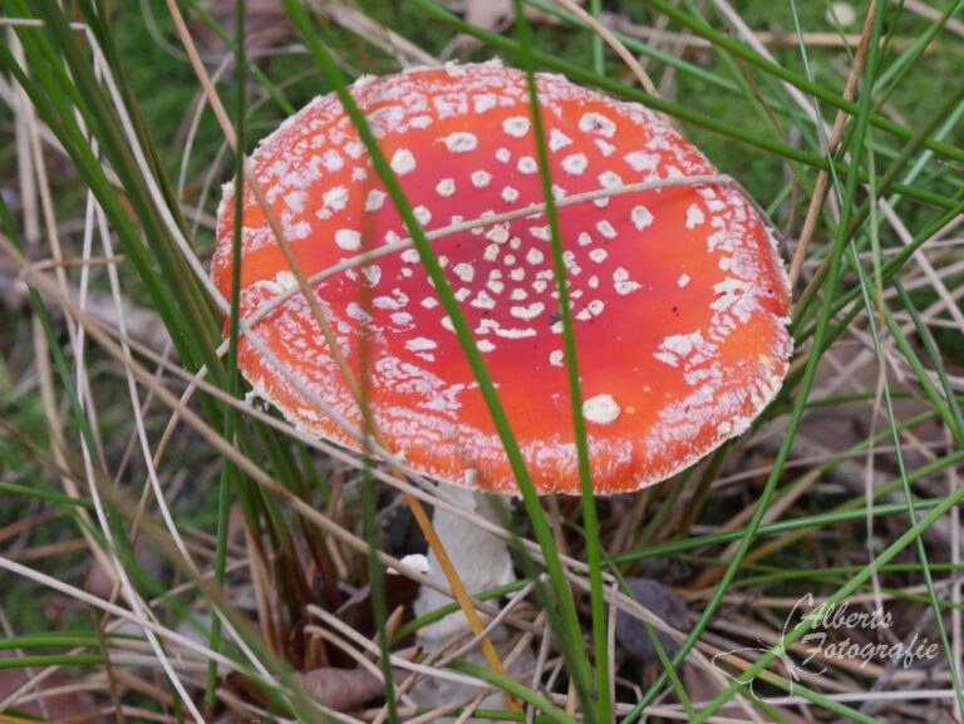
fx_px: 3065
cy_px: 362
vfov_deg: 13.5
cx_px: 482
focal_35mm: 110
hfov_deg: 17.9
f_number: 7.1
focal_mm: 55
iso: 800
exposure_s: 1/40
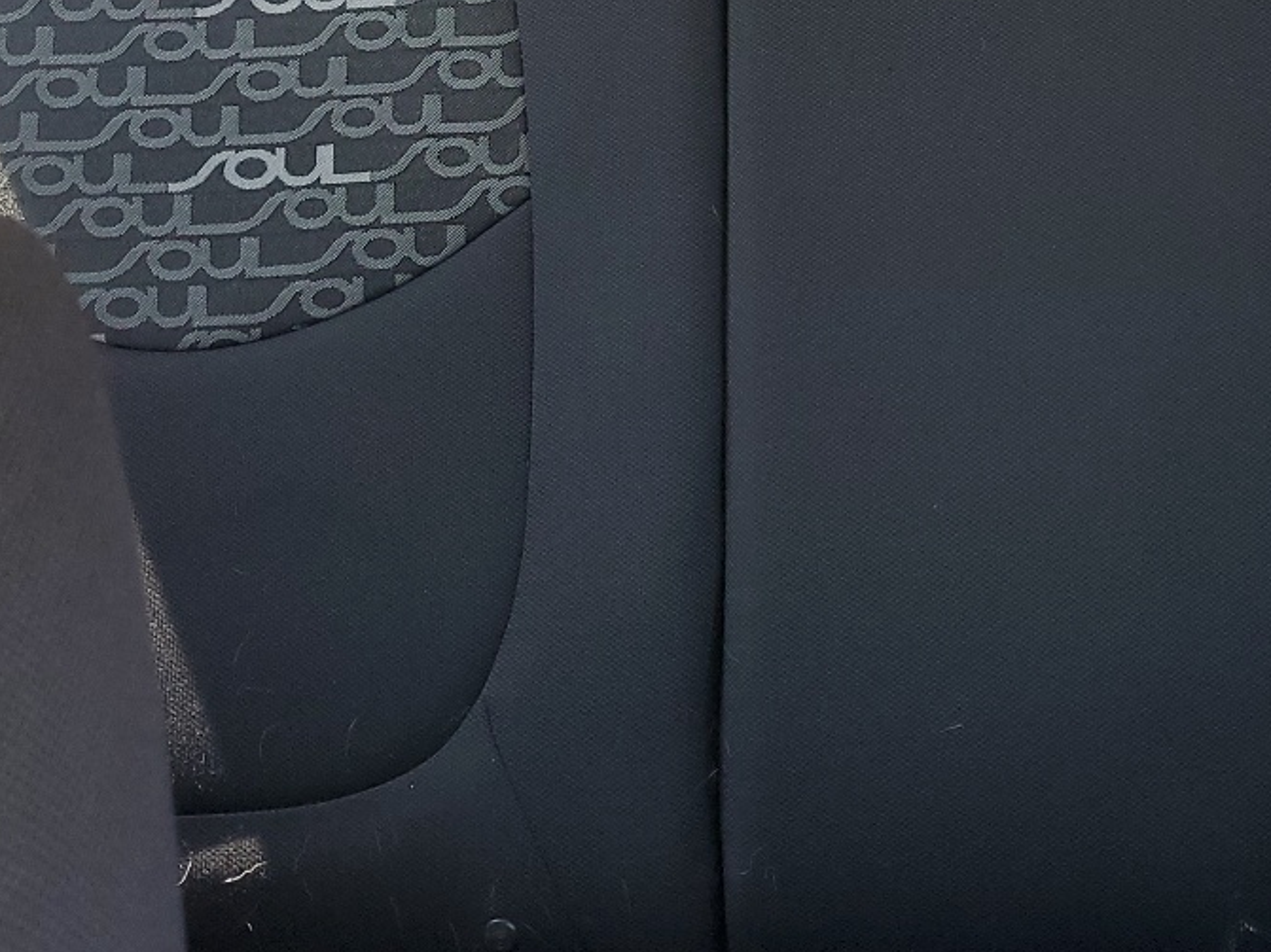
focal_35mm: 62
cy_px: -17
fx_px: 2276
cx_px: 979
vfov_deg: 22.6
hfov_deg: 30.6
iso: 77
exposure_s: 1/120
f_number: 1.5
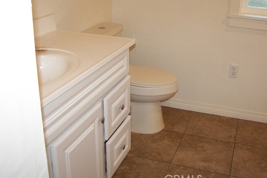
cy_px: 74
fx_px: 311
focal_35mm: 42
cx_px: 146
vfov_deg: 31.8
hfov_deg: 46.4
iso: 100
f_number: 2.8
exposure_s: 1/30
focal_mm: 6
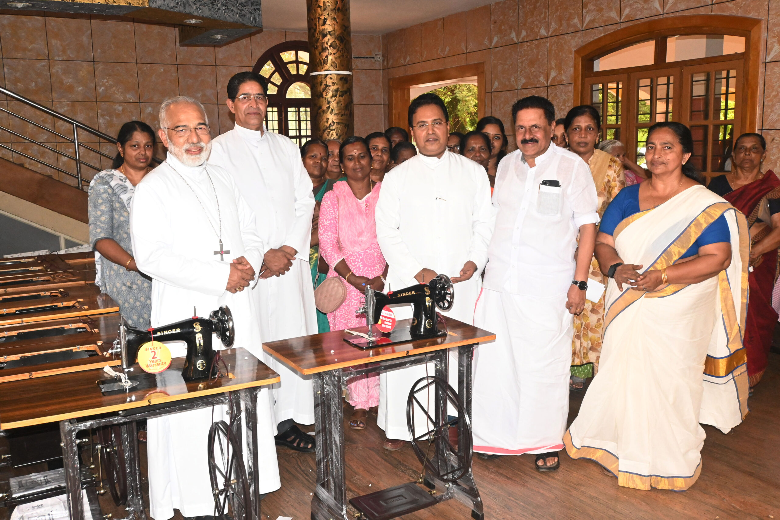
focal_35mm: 33
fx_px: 715
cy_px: 260
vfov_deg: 40.0
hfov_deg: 57.2
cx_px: 390
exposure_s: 1/200
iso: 4000
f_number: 9
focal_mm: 22
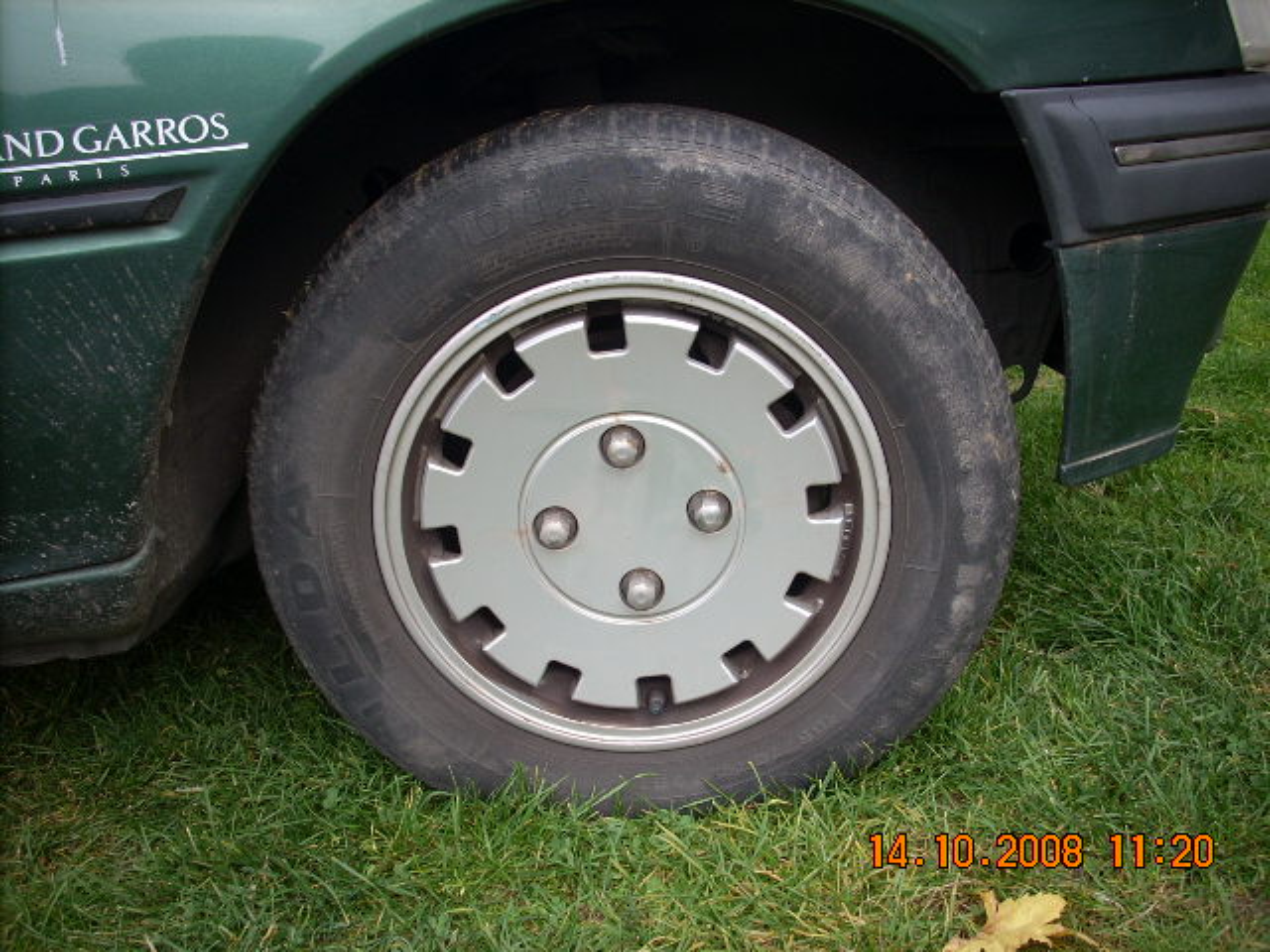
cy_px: 476
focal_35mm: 37
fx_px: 1357
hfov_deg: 50.1
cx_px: 635
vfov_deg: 38.7
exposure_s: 1/84.8
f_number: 2.8
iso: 64
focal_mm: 6.2
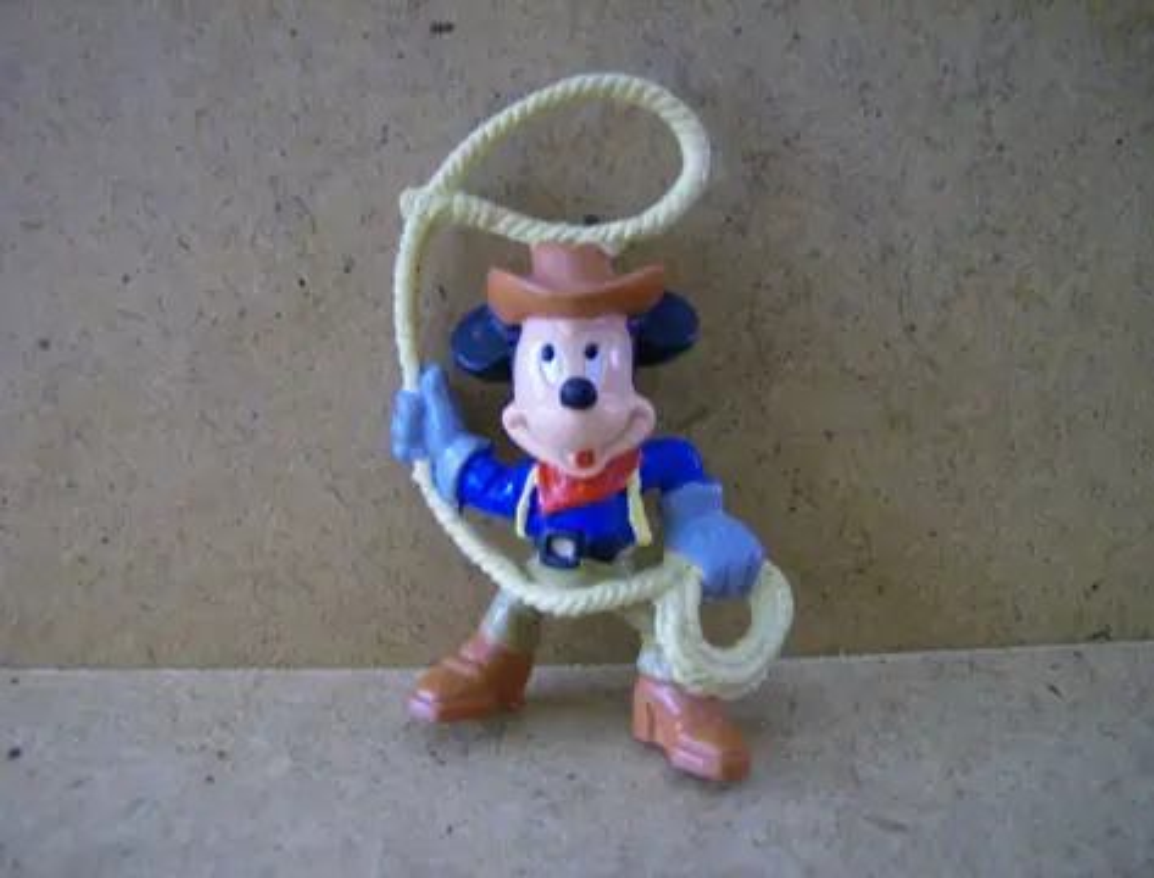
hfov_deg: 51.1
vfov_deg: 40.0
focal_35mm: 36
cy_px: 439
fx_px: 1207
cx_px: 577
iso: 200
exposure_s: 1/40.5
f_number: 2.8
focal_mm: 6
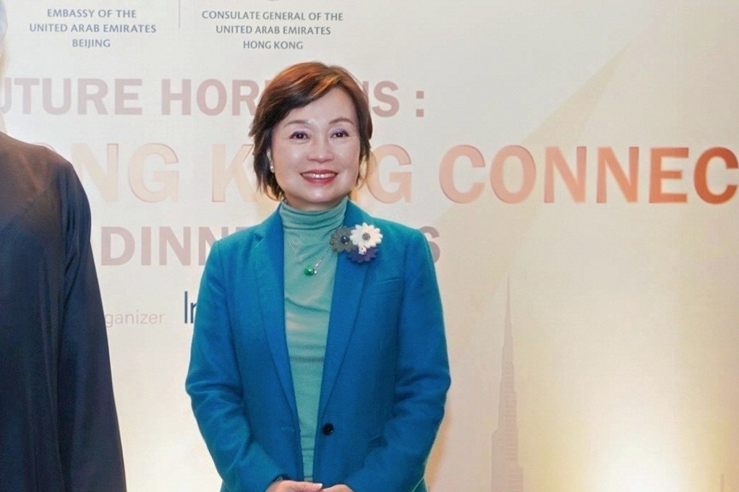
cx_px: 113
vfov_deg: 15.7
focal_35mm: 87
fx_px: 1786
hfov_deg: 22.9
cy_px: 245
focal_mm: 45
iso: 1600
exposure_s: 1/125
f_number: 5.6
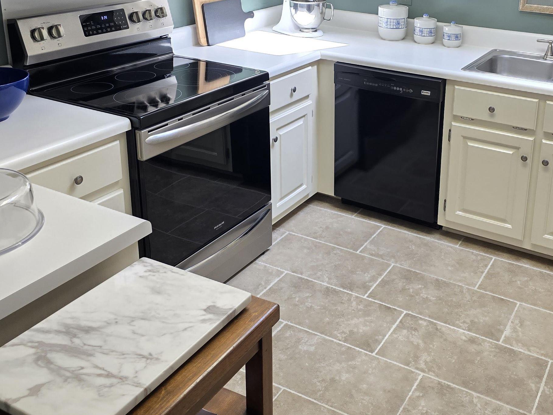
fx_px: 623
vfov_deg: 35.7
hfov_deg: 47.1
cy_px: 86
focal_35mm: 39
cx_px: 370
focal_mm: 6.3
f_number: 1.7
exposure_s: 1/120
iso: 80
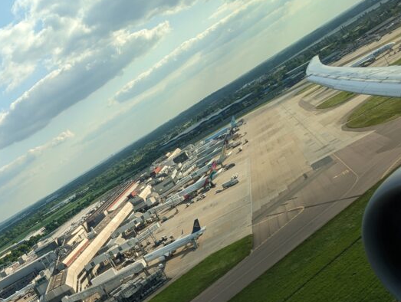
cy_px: 203
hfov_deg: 38.9
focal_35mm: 47
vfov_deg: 30.7
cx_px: 83
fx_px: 545
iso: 40
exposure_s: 1/858
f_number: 1.85
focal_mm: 6.81
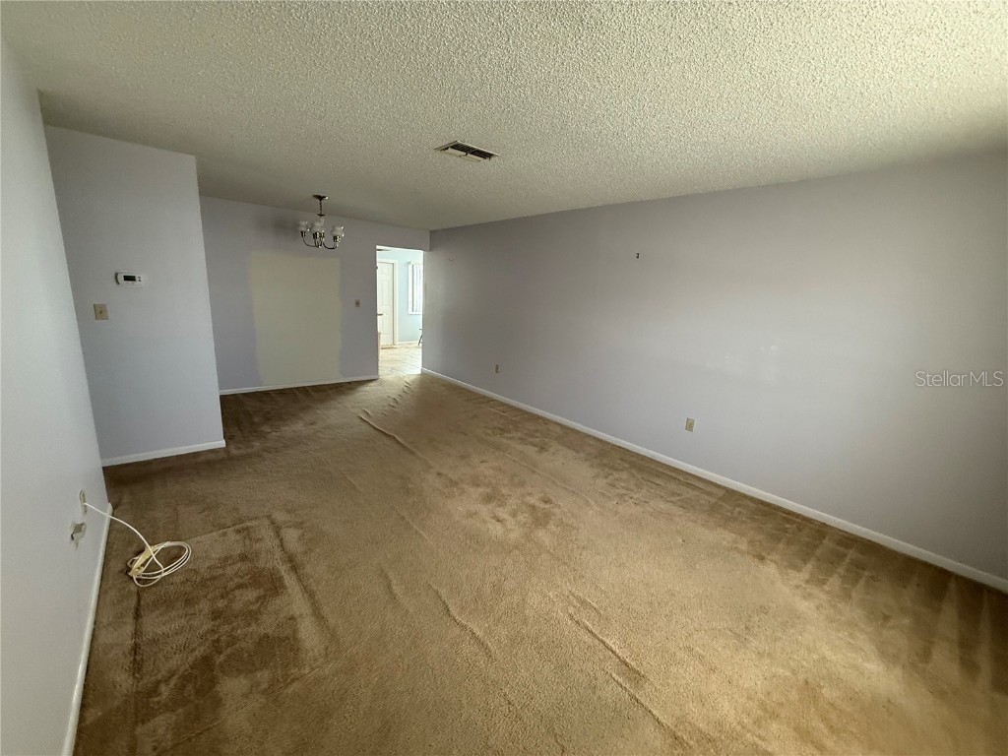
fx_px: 408
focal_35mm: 14
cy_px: 378
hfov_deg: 102.1
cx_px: 504
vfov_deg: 85.7
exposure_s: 1/84
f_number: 2.2
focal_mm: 2.22
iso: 320
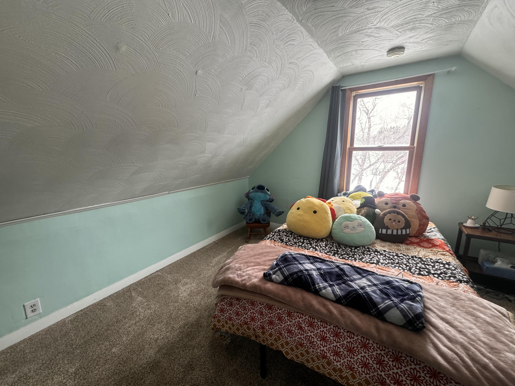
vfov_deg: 85.7
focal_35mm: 14
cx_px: 258
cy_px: 193
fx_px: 208
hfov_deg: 102.1
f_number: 2.2
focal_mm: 2.22
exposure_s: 1/86
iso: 320
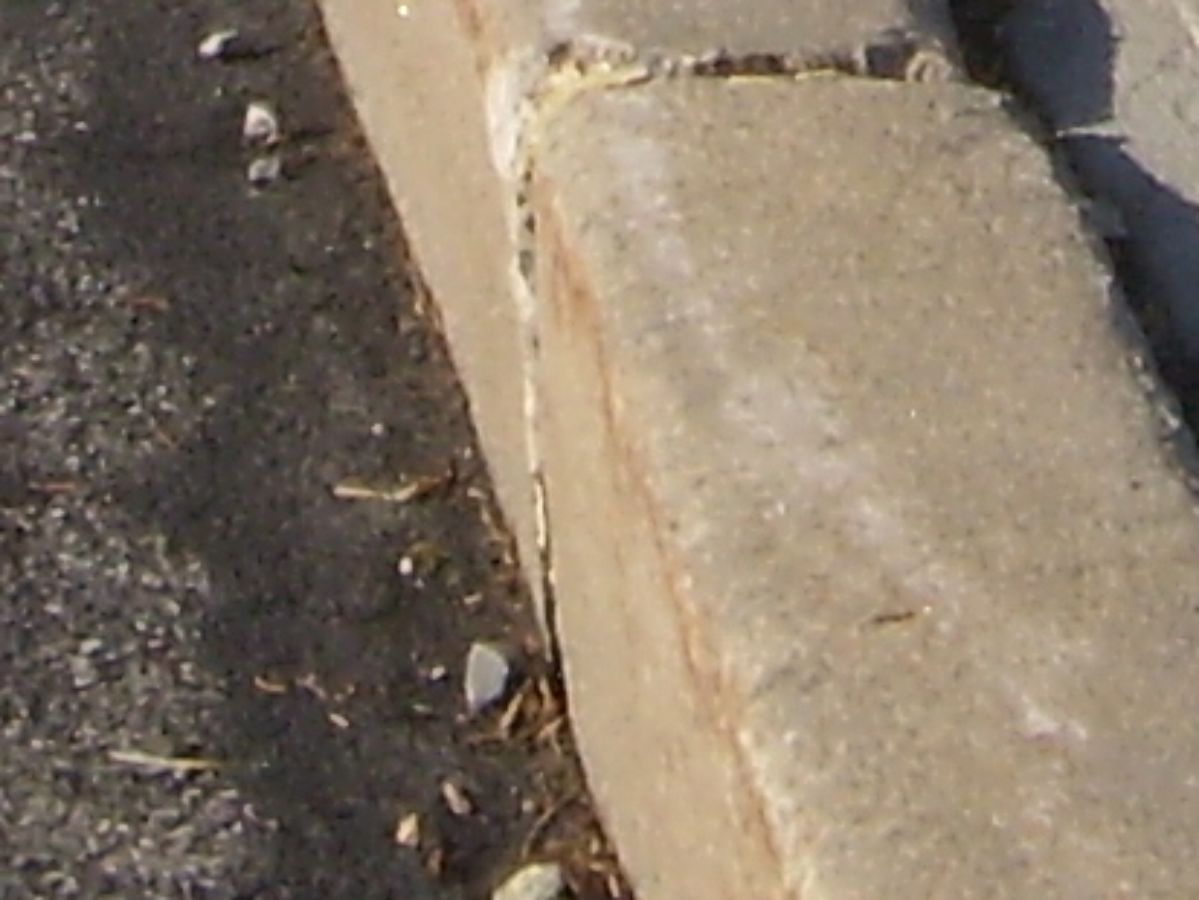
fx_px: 17531
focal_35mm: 506
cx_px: 793
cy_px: -2415
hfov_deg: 3.9
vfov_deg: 2.9
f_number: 4.4
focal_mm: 11.3
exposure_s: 1/500
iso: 64
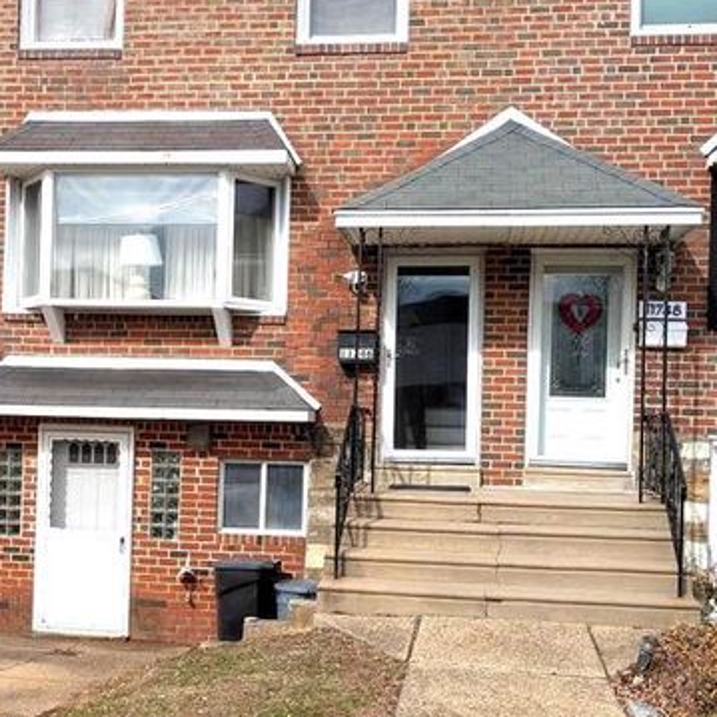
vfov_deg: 40.8
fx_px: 961
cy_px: 415
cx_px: 356
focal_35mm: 41
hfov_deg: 40.9
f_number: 1.89
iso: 44
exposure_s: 1/2538
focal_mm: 5.43
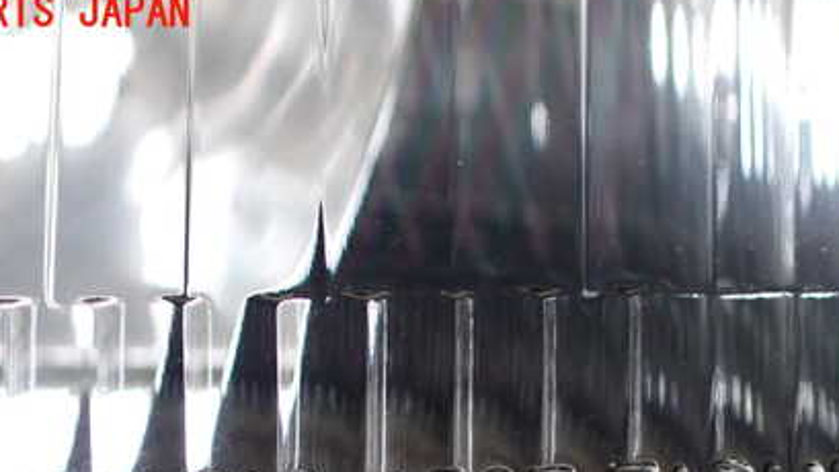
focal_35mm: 48
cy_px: 449
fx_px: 1068
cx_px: 433
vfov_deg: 24.0
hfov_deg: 42.9
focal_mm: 5.4
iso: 200
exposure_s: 1/125
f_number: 2.3
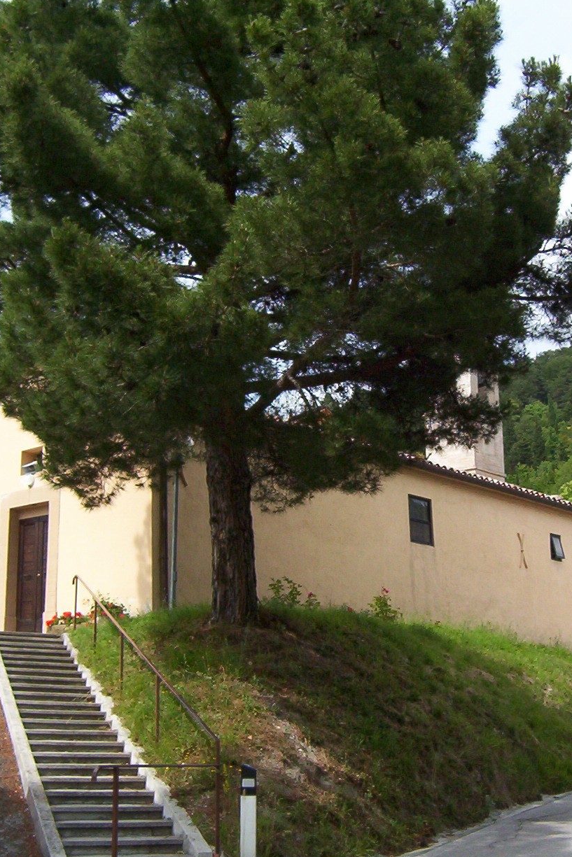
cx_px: 323
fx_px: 1191
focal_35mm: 50
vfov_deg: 39.6
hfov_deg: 27.0
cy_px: 430
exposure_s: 1/389
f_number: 5.24
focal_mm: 5.54
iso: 100
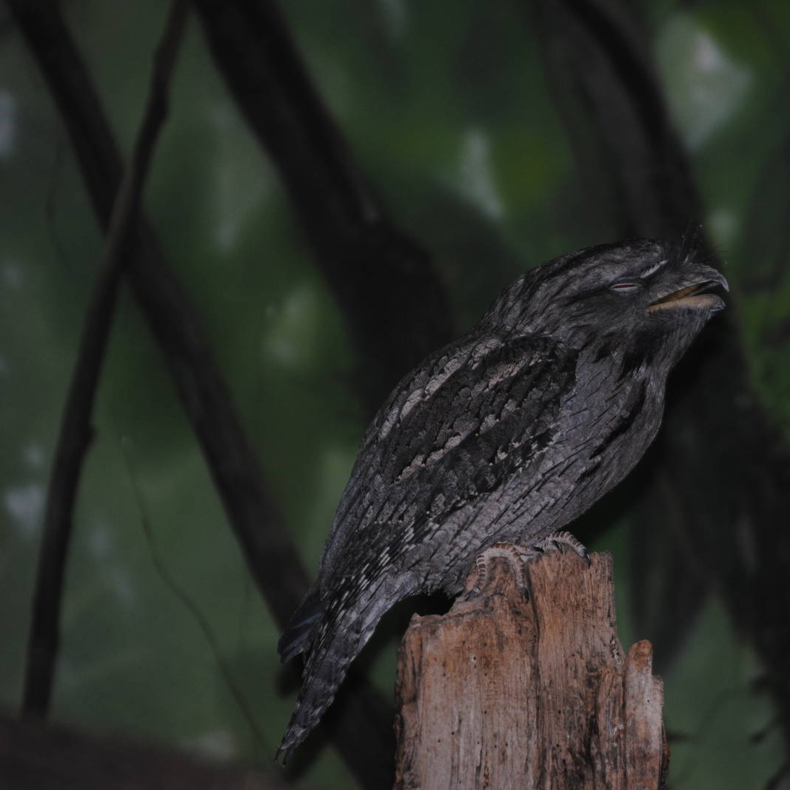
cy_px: 396
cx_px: 550
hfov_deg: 6.1
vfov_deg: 6.1
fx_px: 7410
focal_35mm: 287
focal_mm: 150
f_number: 5
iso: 200
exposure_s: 1/60
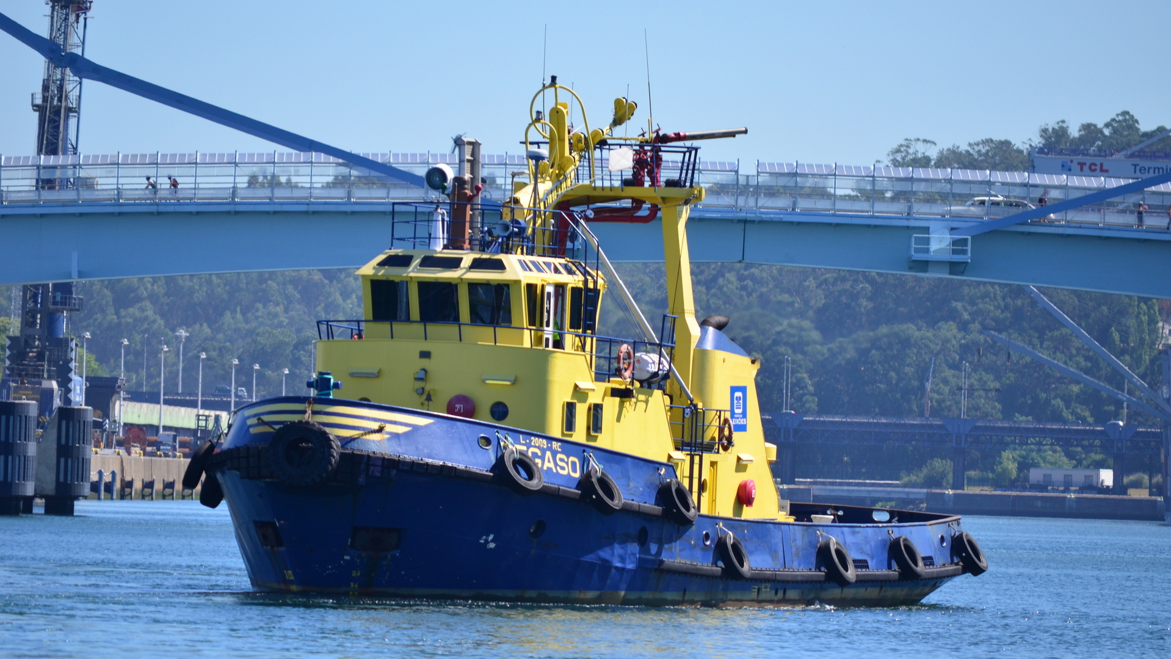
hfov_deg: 6.9
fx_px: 9750
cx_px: 586
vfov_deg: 3.9
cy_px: 363
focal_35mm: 314
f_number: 5.6
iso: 250
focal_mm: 200
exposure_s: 1/800
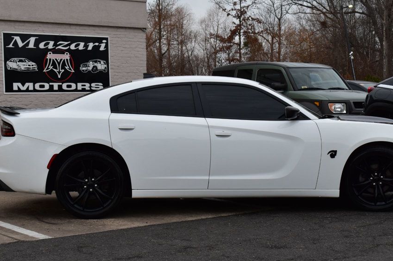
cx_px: 207
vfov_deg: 19.7
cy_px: 143
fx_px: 753
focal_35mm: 69
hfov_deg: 29.3
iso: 400
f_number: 9
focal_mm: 38
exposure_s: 1/100
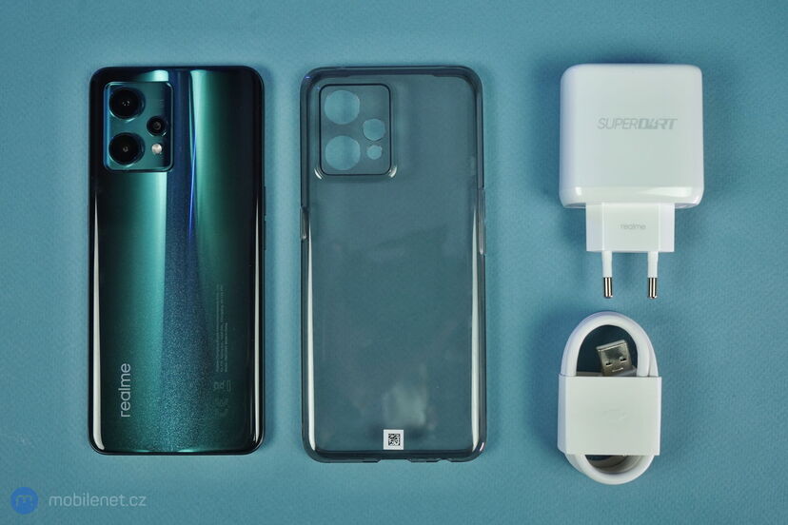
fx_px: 1007
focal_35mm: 46
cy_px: 262
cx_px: 394
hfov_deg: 42.7
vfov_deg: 29.2
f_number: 7.1
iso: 1000
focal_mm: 46
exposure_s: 1/125
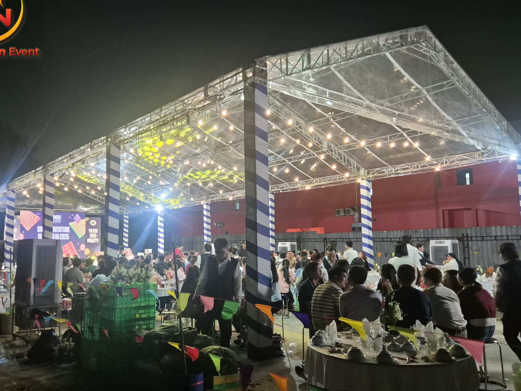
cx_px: 226
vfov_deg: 46.8
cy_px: 203
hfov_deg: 59.8
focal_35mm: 30
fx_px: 451
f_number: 1.8
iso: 1250
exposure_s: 1/100
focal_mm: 5.4
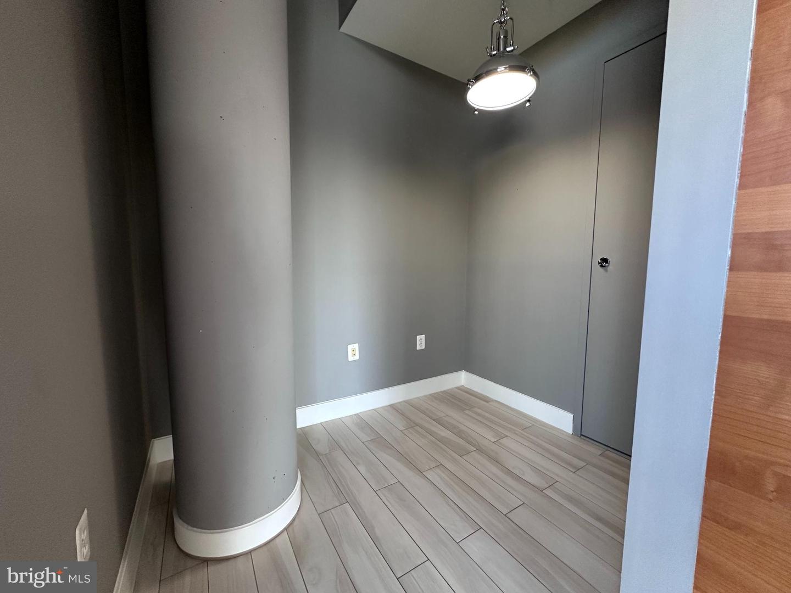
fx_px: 320
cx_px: 396
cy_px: 296
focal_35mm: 14
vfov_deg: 85.7
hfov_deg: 102.1
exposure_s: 1/60
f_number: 2.2
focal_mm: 2.22
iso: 200
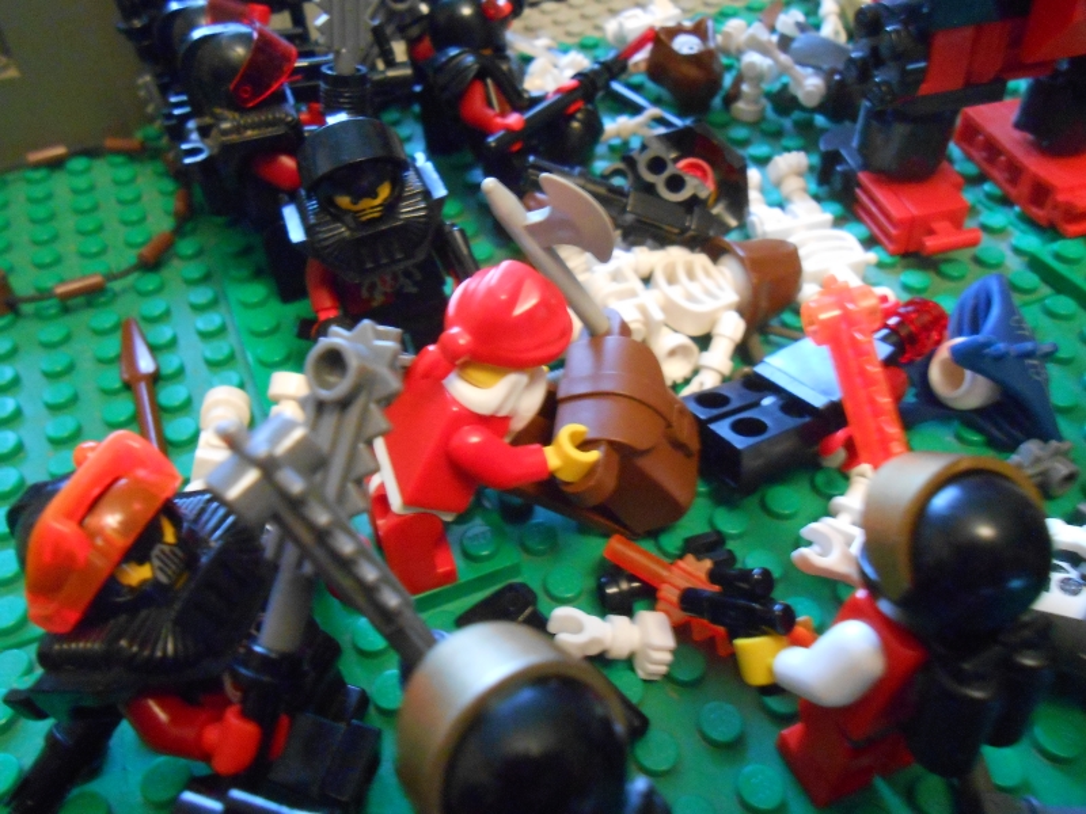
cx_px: 543
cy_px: 407
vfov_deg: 46.8
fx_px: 941
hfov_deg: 60.0
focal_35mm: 30
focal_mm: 5.3
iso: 800
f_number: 3.8
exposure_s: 1/4
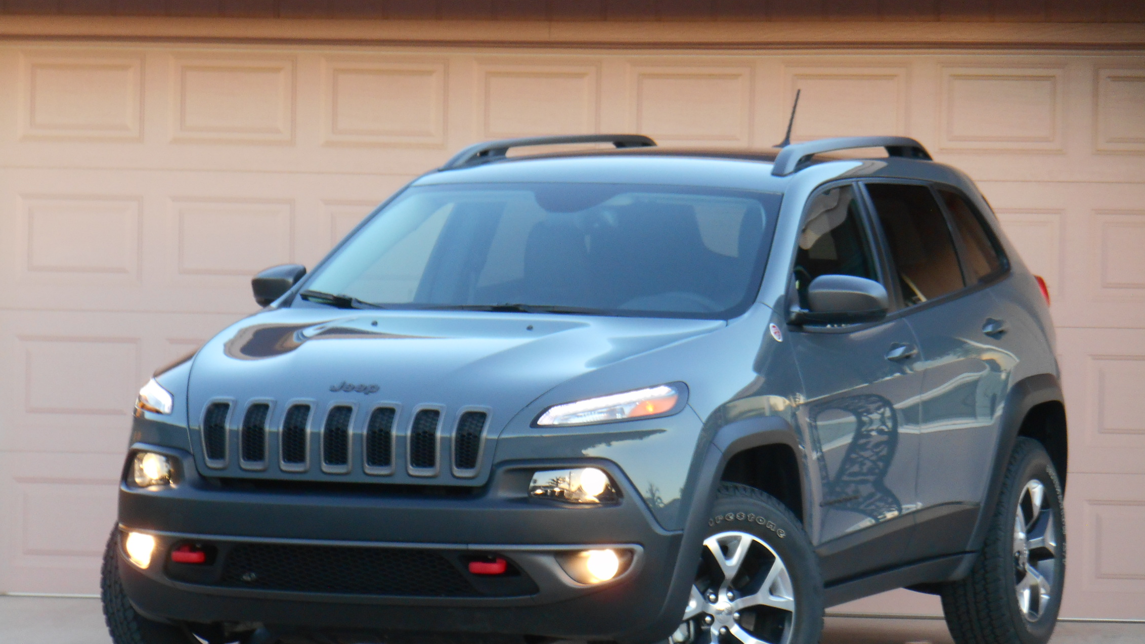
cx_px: 571
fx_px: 6041
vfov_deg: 6.1
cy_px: 379
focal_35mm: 199
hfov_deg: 10.8
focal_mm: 32.9
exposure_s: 1/30
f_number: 6.4
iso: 220
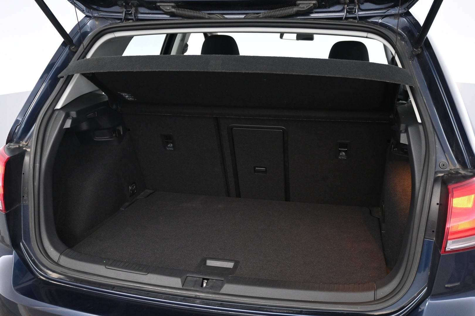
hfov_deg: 55.1
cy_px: 158
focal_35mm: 34
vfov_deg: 38.4
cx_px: 238
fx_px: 455
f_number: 4.2
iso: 1400
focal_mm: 23
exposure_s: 1/40
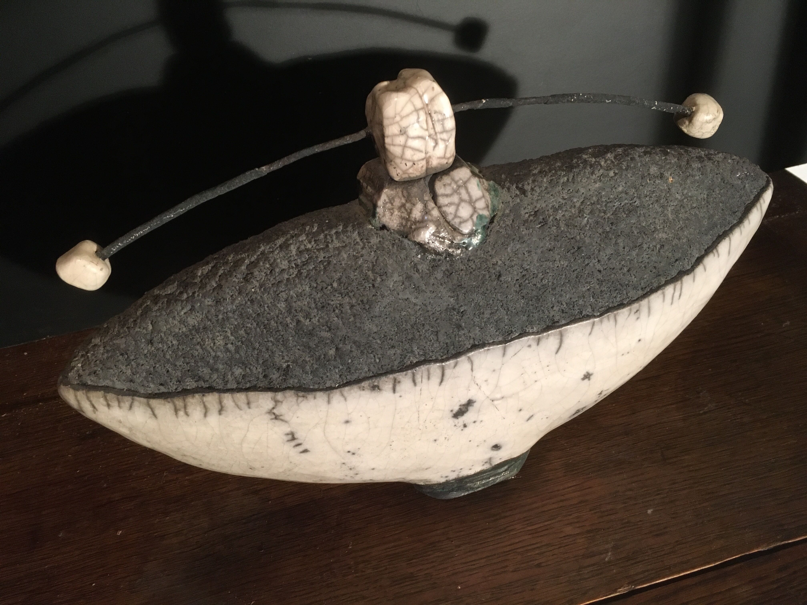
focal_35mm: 29
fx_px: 676
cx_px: 404
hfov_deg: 61.7
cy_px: 302
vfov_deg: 48.2
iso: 200
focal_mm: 4.15
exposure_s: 1/25
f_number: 2.2
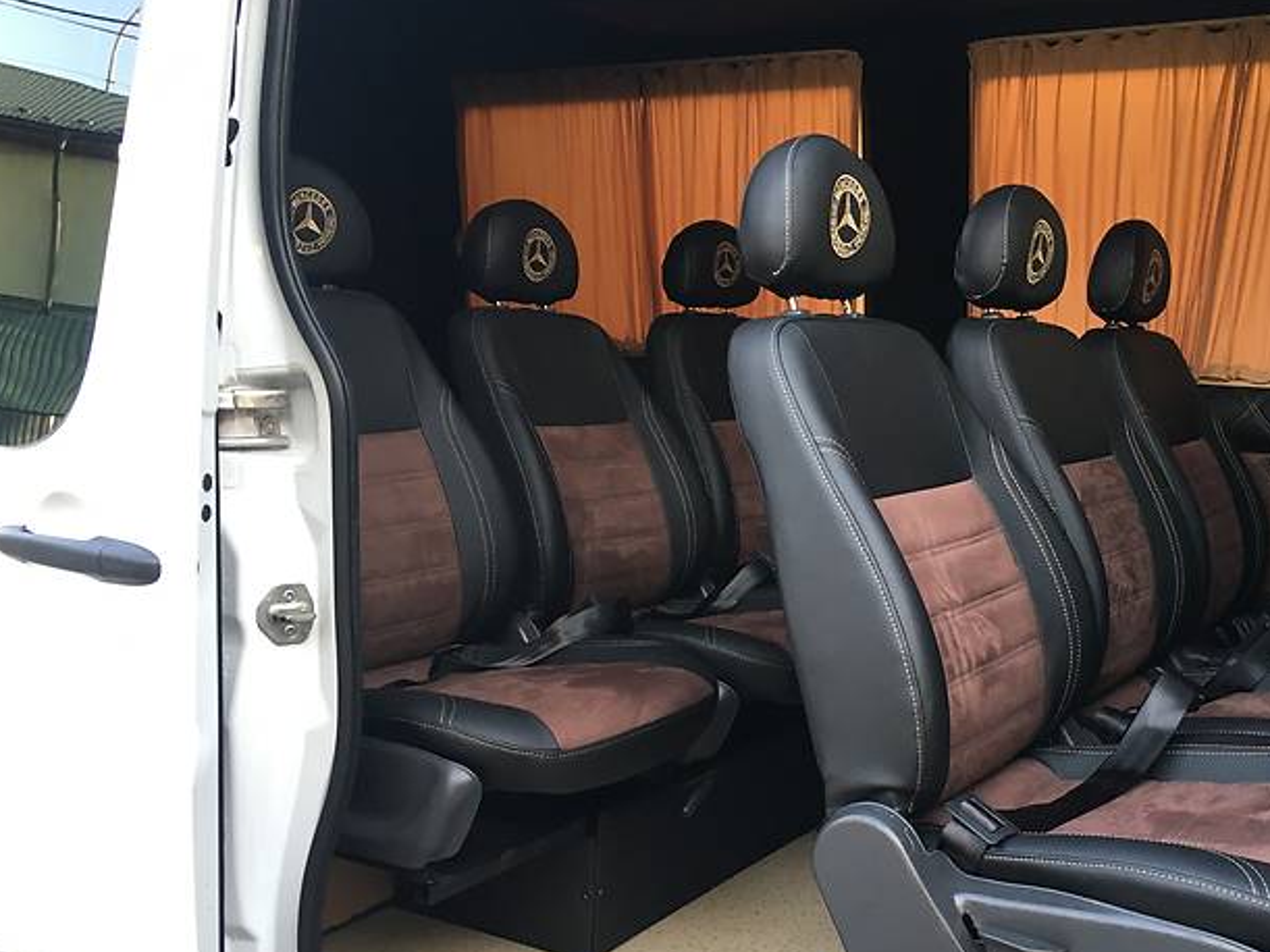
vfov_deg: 37.5
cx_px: 817
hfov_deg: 48.4
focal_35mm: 38
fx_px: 1394
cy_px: 576
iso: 32
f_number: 2.2
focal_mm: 4.2
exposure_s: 1/33
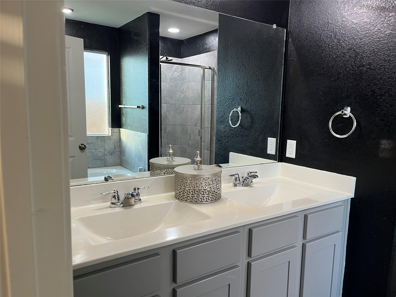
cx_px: 198
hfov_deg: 67.3
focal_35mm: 26
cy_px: 148
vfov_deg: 53.1
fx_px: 297
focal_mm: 5.1
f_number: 1.6
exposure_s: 1/60
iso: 100
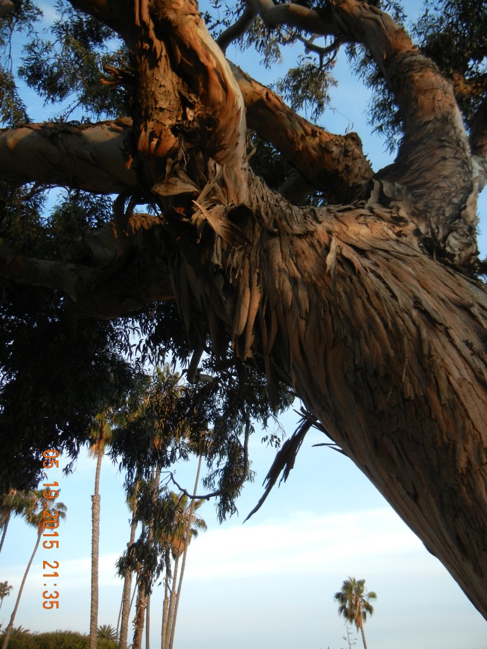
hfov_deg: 46.8
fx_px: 563
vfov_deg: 60.0
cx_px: 244
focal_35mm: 30
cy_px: 324
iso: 160
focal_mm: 5.4
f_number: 3.5
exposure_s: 1/140
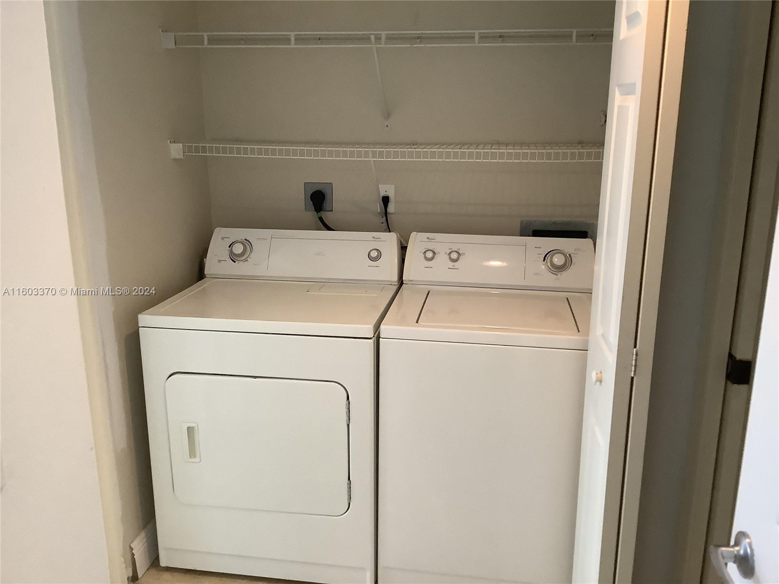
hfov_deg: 58.4
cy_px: 292
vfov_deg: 45.4
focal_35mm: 31
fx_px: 698
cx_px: 390
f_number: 2.4
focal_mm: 3.3
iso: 250
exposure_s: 1/60
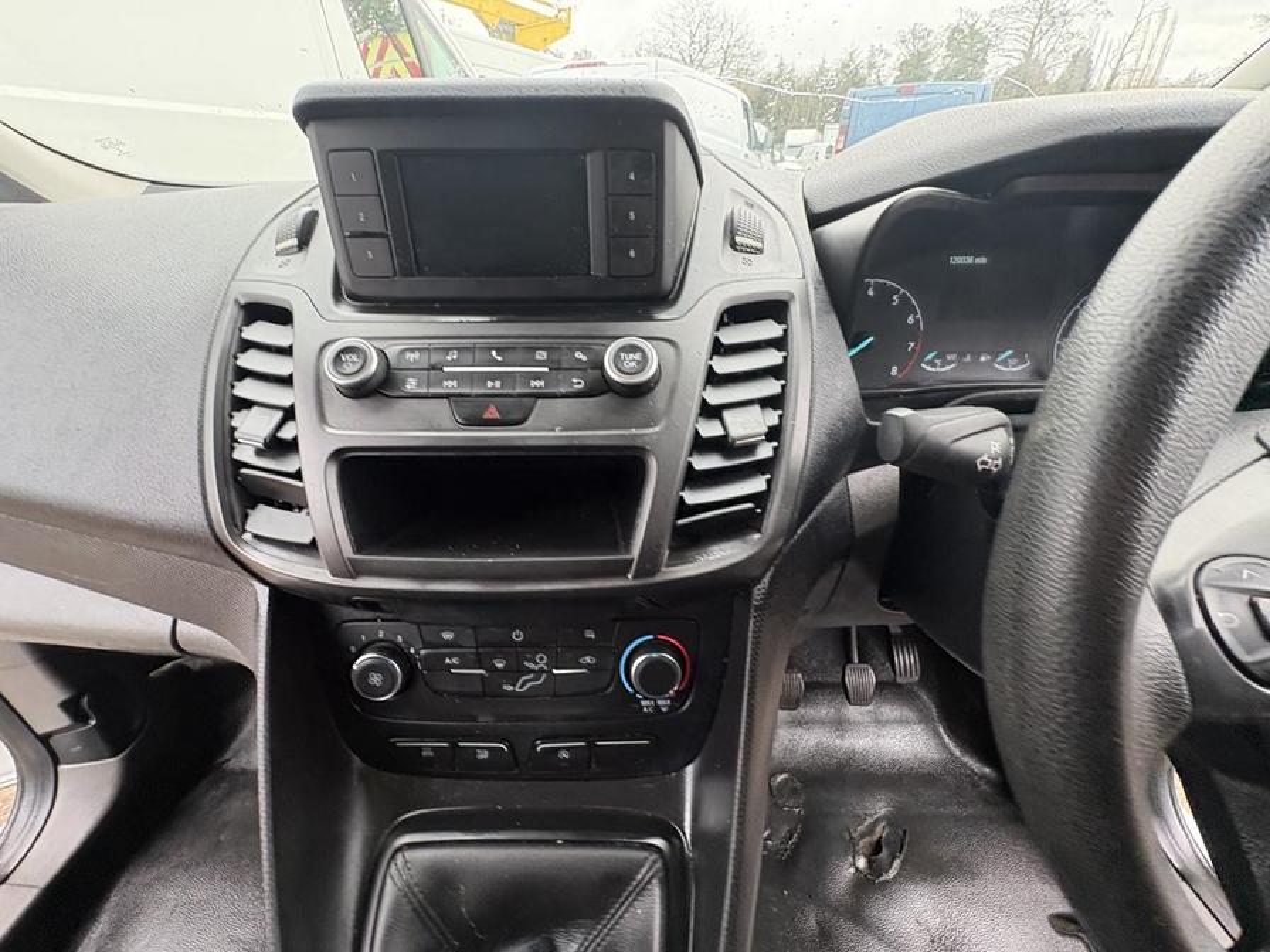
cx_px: 635
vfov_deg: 85.7
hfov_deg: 102.1
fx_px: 514
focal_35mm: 14
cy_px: 476
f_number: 2.2
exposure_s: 1/99
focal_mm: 2.22
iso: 200
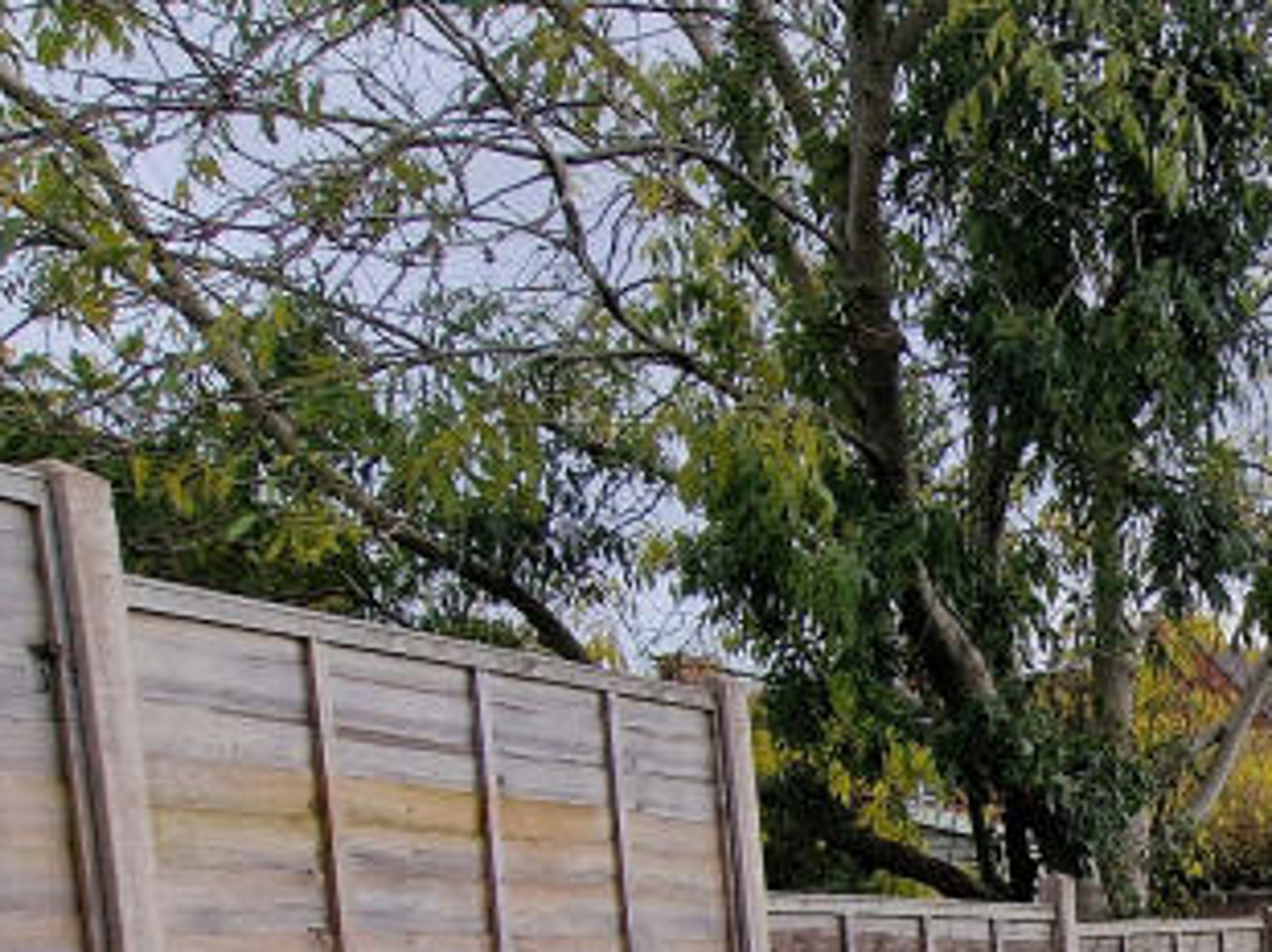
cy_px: 1104
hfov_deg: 33.3
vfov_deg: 29.5
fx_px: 1579
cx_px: 1621
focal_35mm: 43
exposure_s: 1/644
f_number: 2.2
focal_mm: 2.2
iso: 50
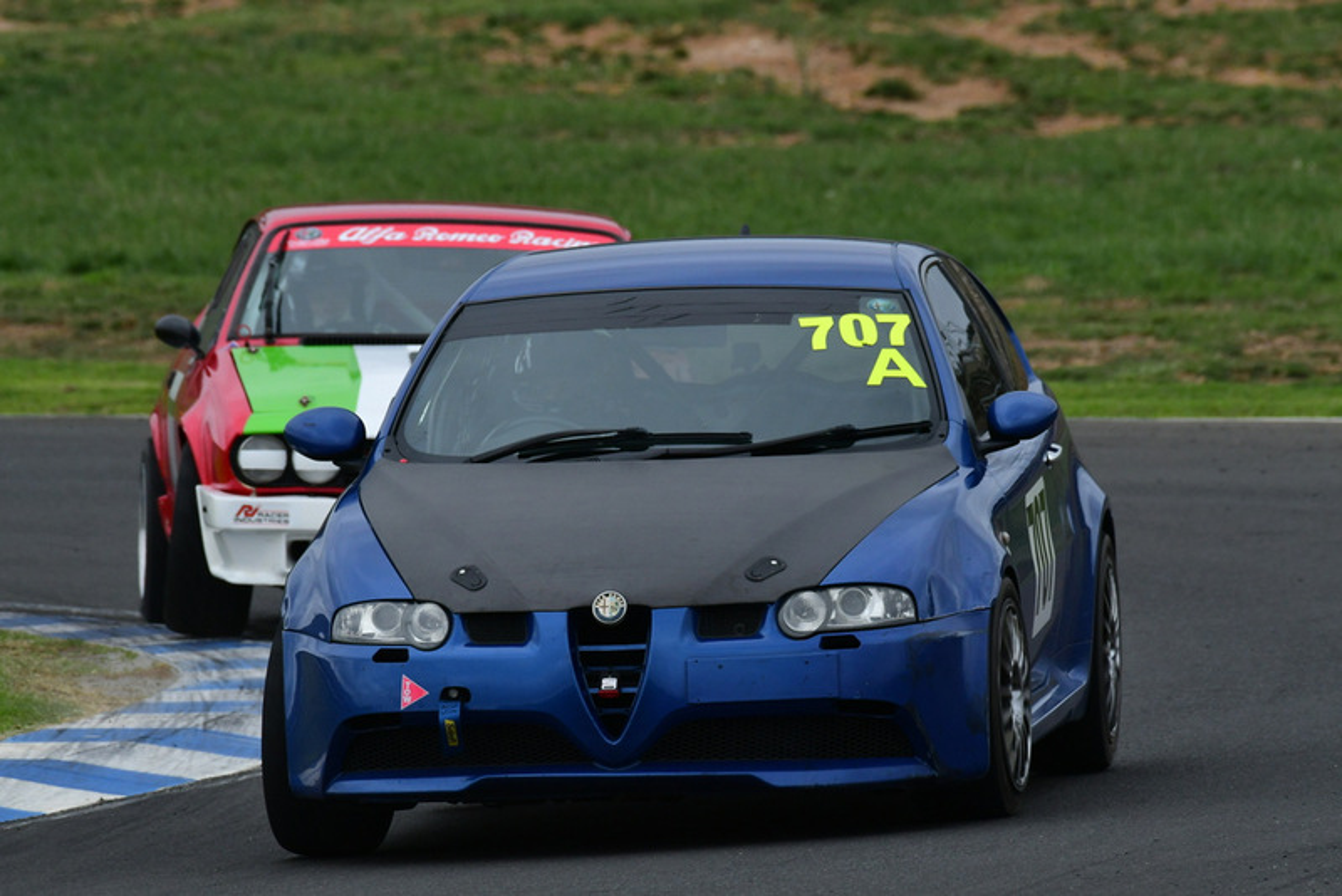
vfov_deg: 1.8
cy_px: 448
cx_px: 671
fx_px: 27967
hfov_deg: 2.7
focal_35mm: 750
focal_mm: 500
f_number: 11
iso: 1000
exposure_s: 1/640
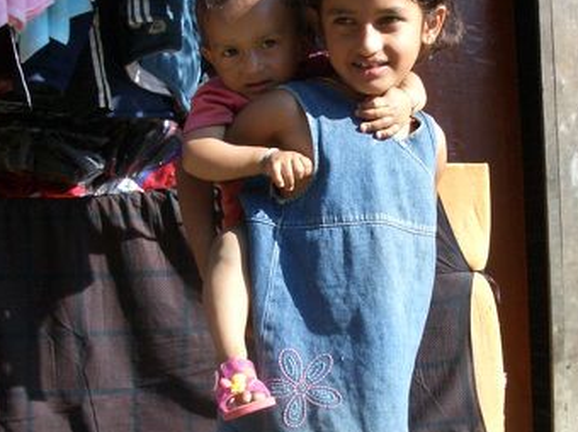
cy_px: 205
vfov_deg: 21.9
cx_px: 314
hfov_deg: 29.0
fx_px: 1117
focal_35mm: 67
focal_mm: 5.8
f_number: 4.3
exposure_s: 1/400
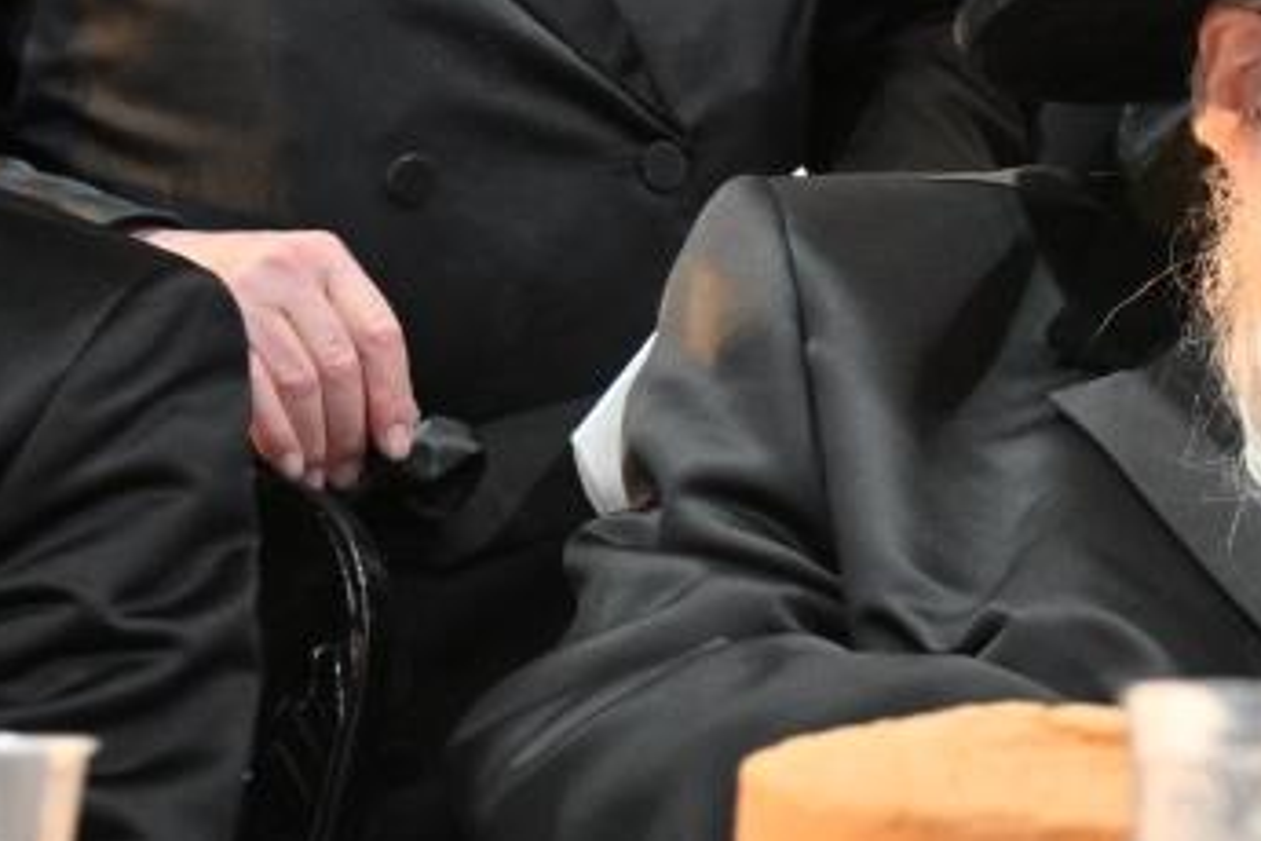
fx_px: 6024
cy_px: 122
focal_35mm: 172
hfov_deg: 11.6
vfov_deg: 8.0
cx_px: 1733
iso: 1250
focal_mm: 58
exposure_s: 1/200
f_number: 4
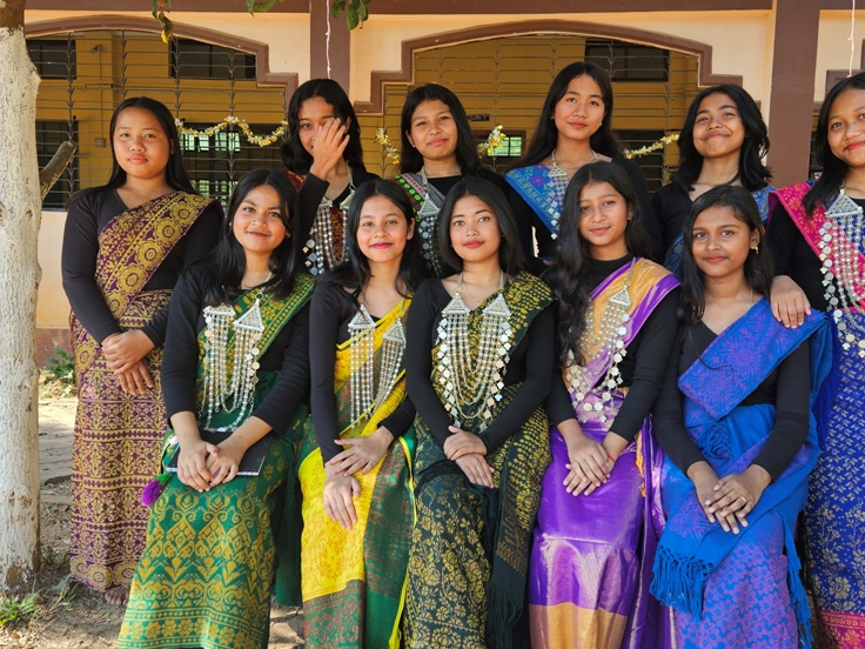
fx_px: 800
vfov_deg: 44.2
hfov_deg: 56.8
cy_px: 324
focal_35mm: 32
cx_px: 458
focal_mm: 5.4
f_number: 1.8
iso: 25
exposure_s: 1/241
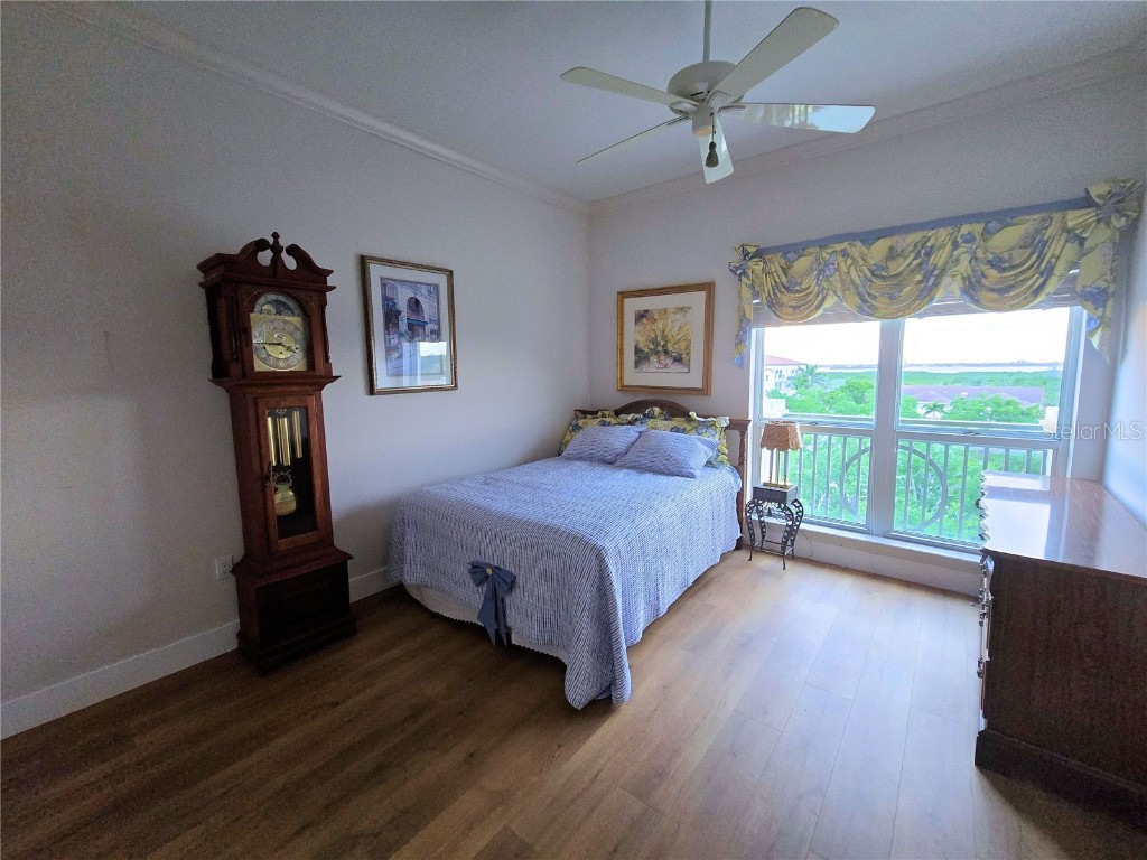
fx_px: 431
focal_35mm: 13
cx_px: 574
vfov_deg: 89.9
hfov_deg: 106.2
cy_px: 430
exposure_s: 1/60
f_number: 2.2
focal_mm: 2.2
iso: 500
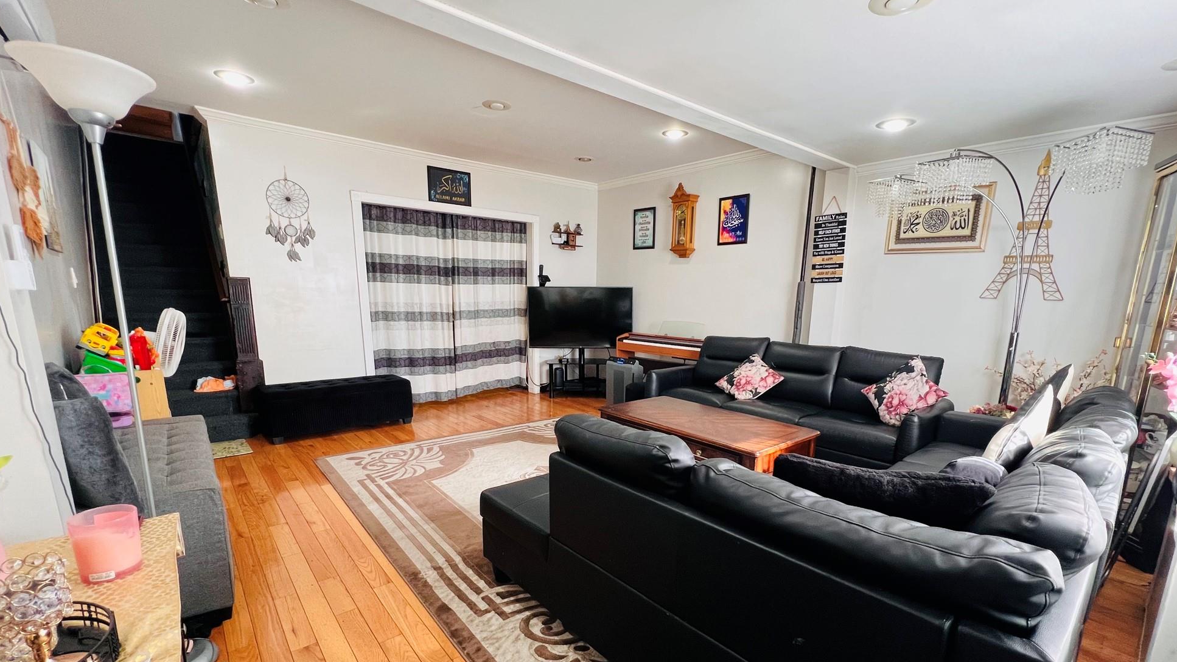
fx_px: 468
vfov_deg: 69.8
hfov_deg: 102.9
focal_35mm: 15
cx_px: 618
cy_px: 399
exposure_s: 1/60
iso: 200
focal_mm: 1.57
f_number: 1.8
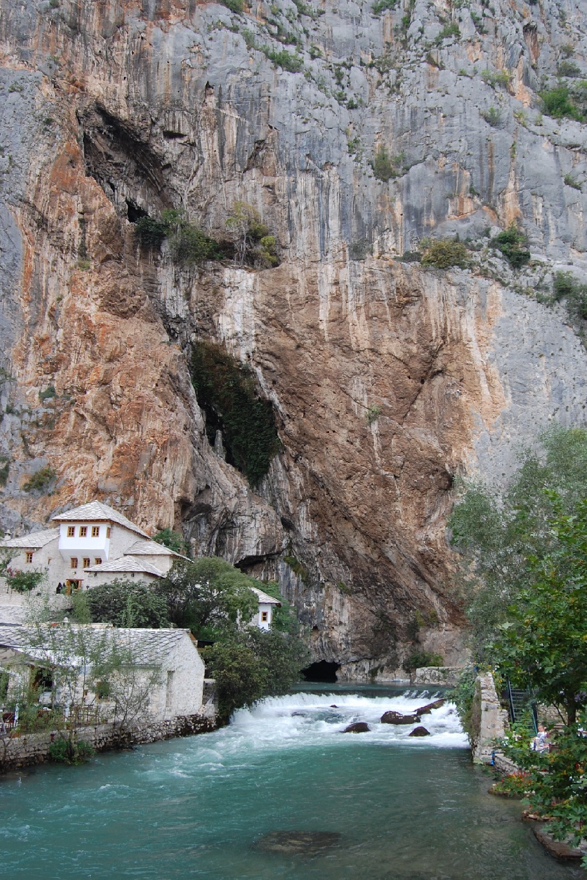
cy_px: 458
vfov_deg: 60.3
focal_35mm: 31
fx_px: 758
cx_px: 332
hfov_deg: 42.2
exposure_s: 1/160
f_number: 6.3
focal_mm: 18
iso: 200
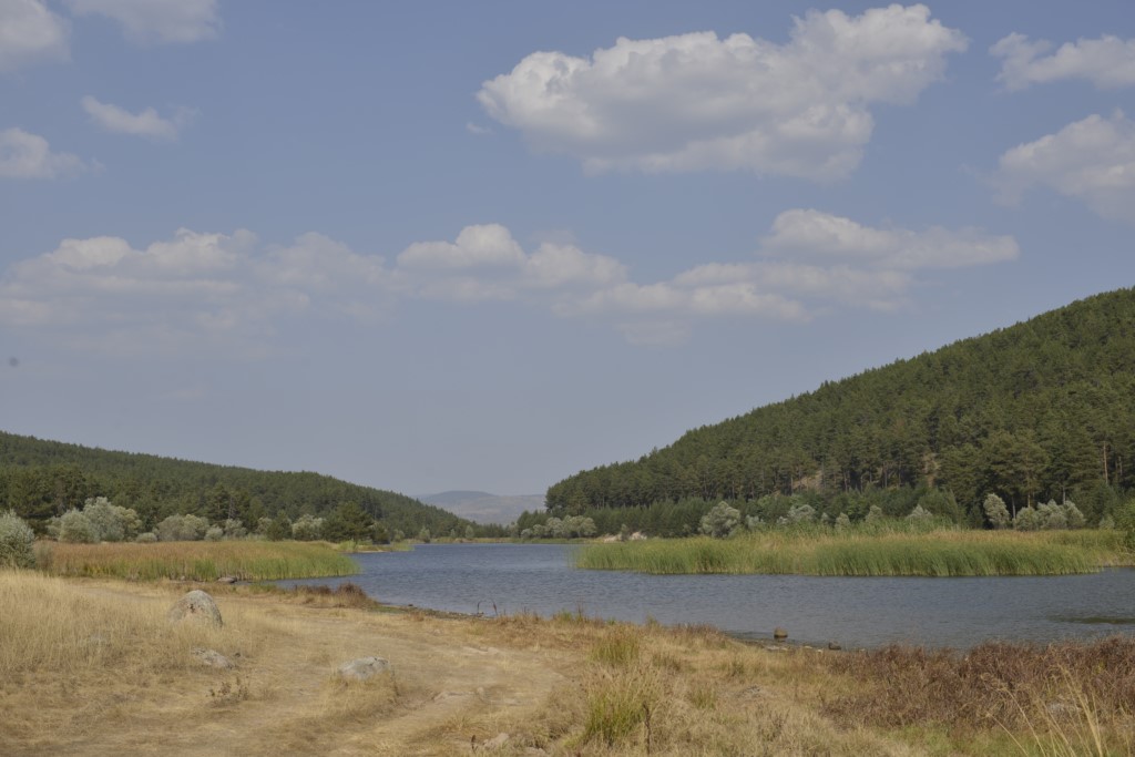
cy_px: 378
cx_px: 568
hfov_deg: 39.6
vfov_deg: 27.0
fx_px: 1577
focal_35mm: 50
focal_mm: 50
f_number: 8
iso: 125
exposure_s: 1/500
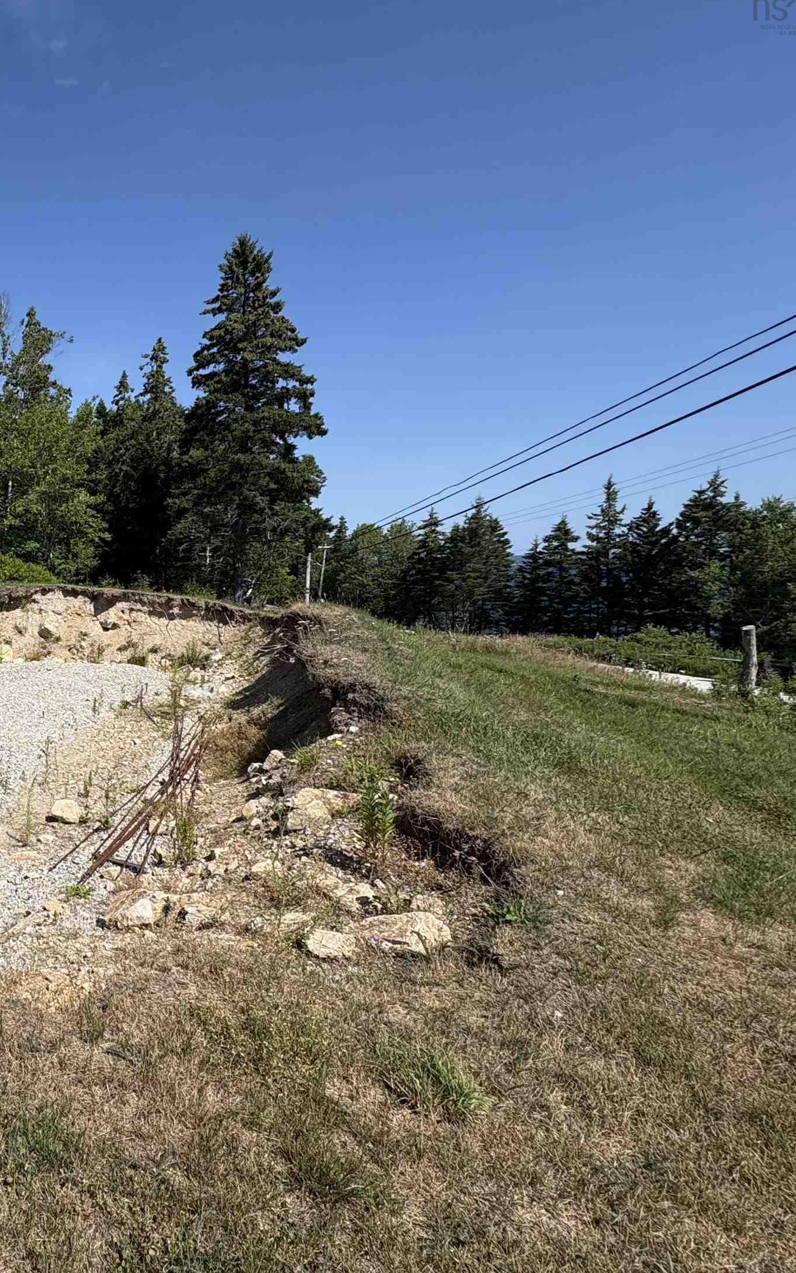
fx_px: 729
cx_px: -48
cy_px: 653
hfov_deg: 45.4
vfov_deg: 82.3
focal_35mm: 21
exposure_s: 1/2674
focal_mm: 2.22
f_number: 2.2
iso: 50
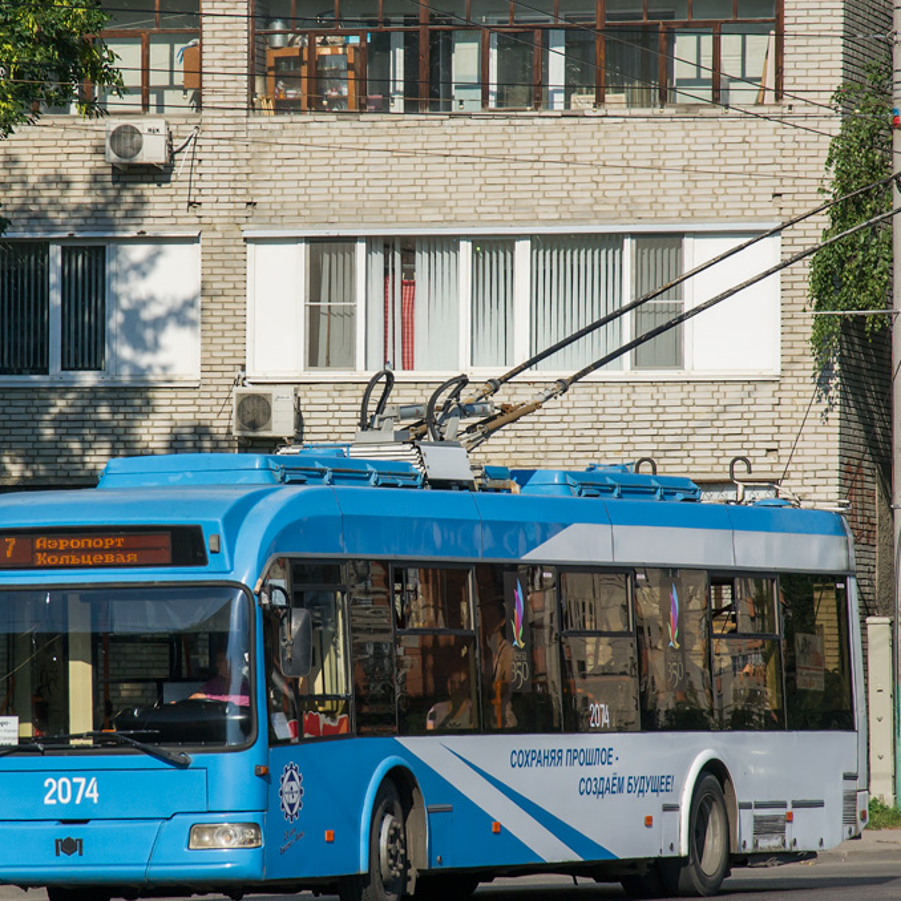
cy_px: 505
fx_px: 6972
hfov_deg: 7.4
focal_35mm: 237
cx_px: 366
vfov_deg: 7.4
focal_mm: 105
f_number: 8
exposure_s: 1/800
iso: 200
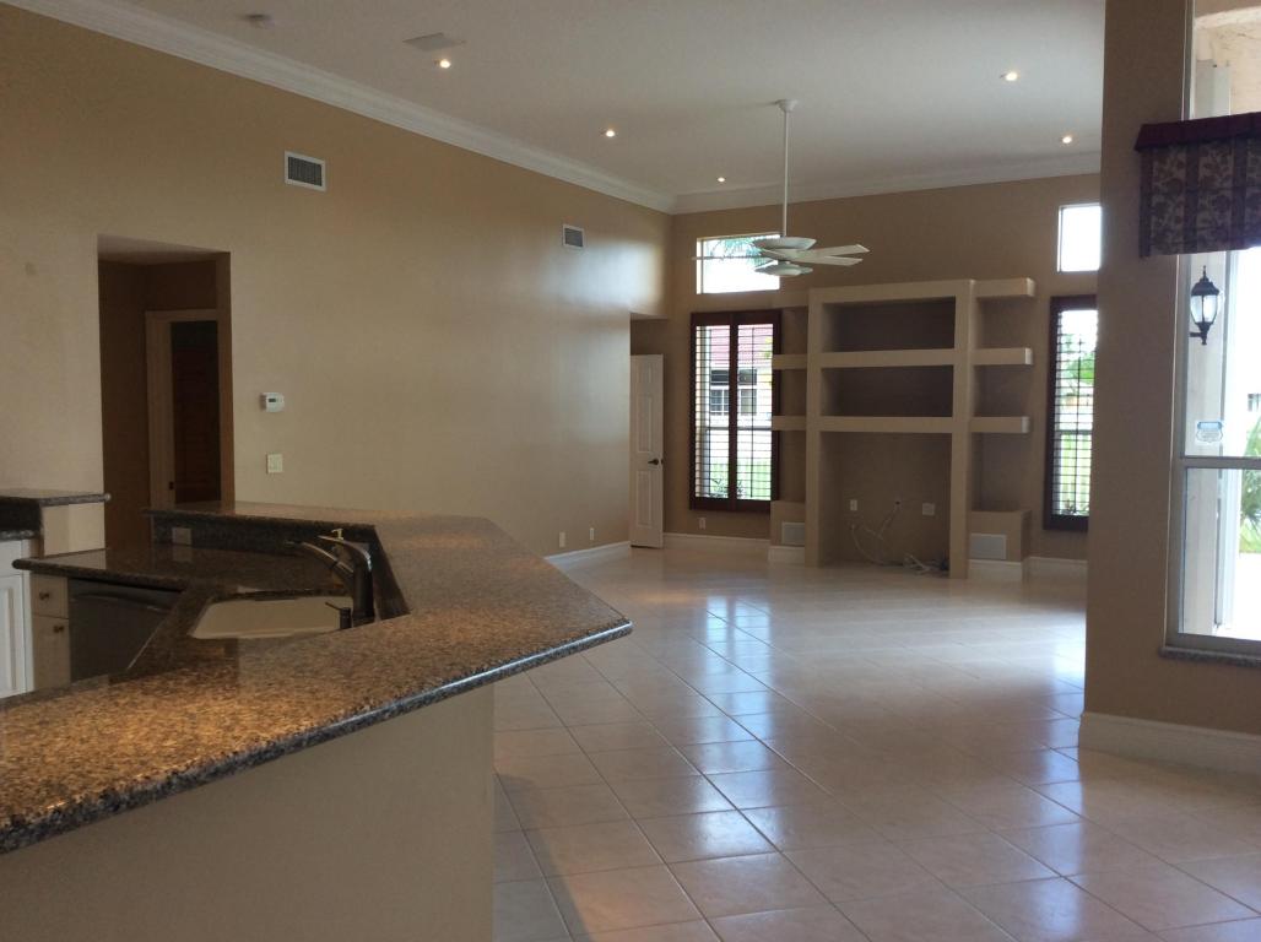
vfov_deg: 42.8
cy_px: 471
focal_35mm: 33
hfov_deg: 55.4
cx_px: 630
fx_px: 1200
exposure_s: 1/40
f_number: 2.4
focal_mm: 3.3
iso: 50
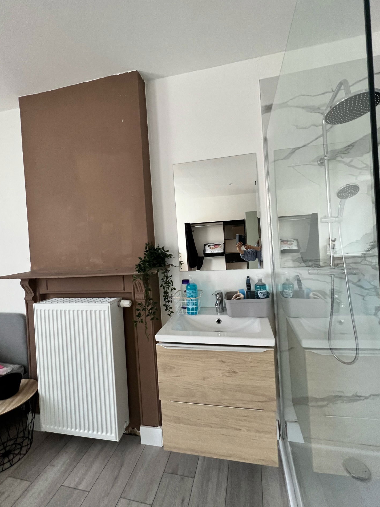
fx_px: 205
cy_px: 240
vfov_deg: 102.0
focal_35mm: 14
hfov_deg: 85.6
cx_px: 197
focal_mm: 1.57
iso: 250
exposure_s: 1/99
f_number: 1.8
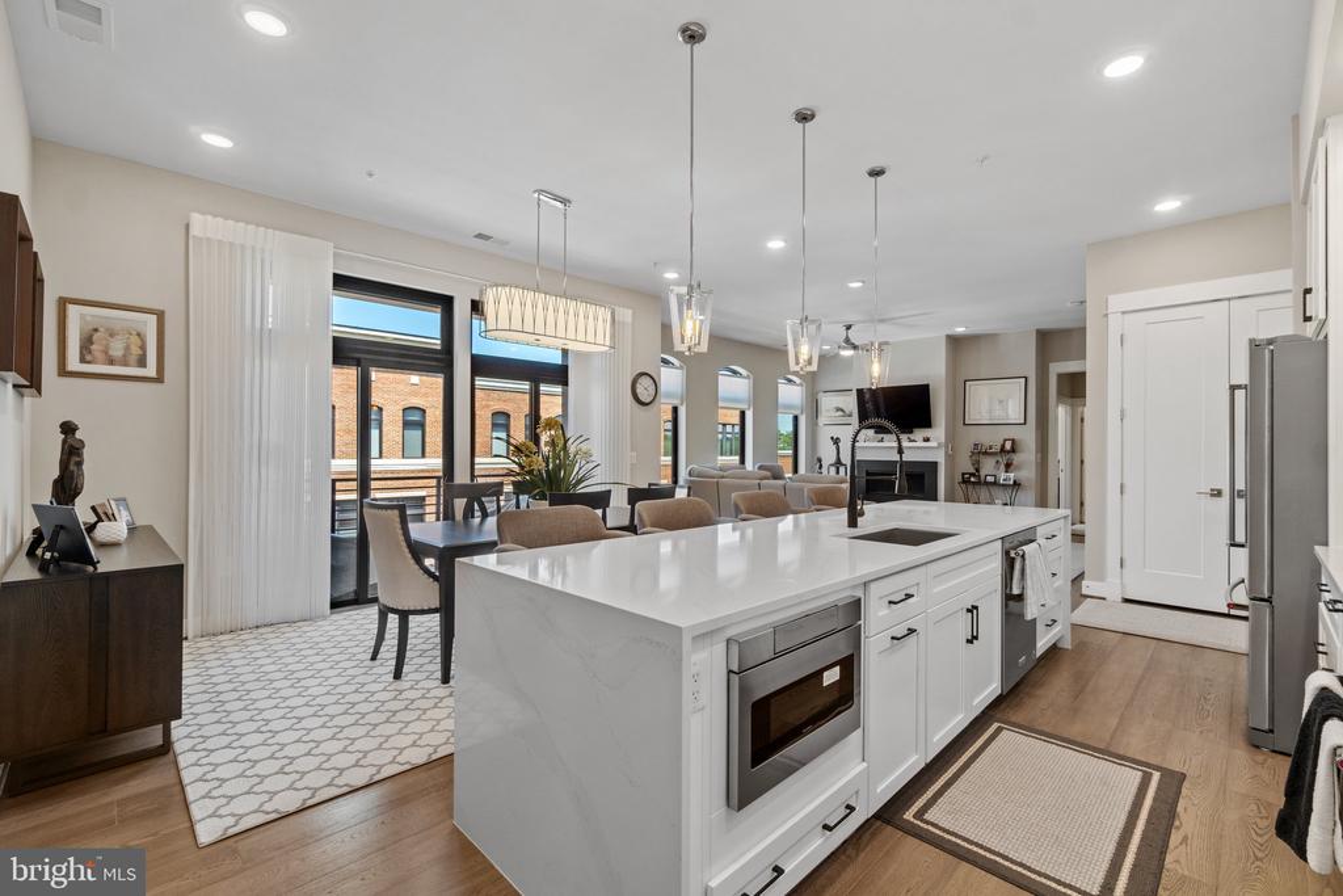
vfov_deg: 77.3
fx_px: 560
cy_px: 448
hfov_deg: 100.4
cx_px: 672
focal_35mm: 15
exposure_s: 1/6
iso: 200
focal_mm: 10
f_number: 8
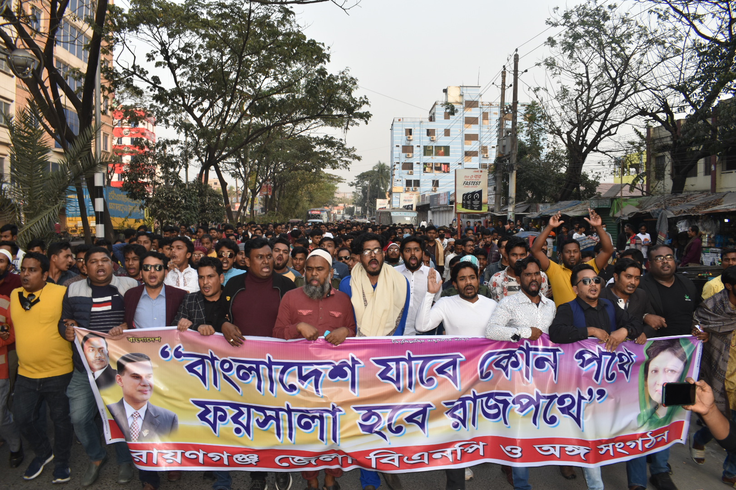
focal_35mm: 27
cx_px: 368
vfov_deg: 47.9
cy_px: 245
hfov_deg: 67.4
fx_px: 552
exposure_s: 1/200
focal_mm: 18
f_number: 6.3
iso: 400
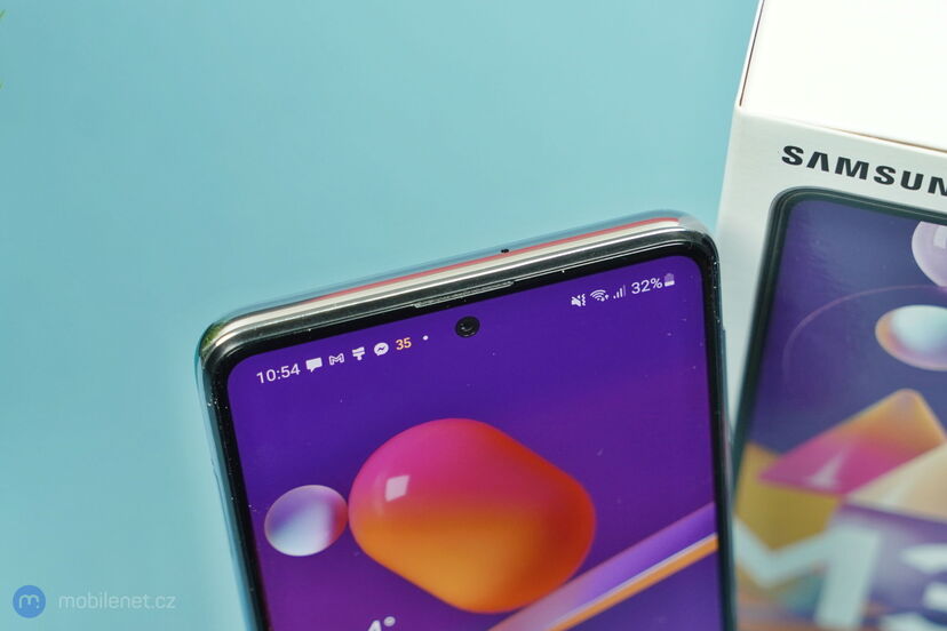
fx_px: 1762
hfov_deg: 30.1
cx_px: 474
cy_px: 316
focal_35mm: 67
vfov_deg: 20.3
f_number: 5.6
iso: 1000
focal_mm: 67
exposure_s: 1/125
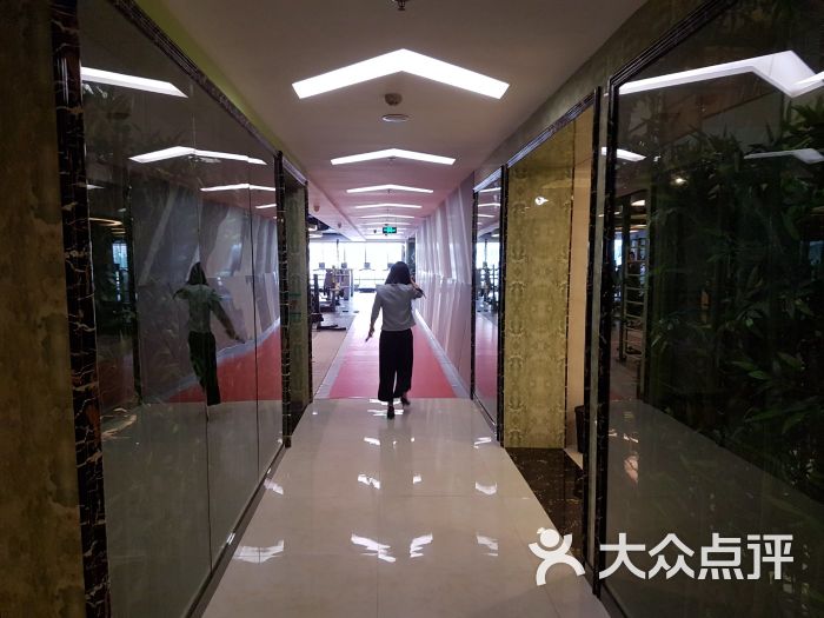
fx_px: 619
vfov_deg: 53.1
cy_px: 309
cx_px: 412
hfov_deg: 67.3
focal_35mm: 26
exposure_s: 1/33
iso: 160
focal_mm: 4.2
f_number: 1.7
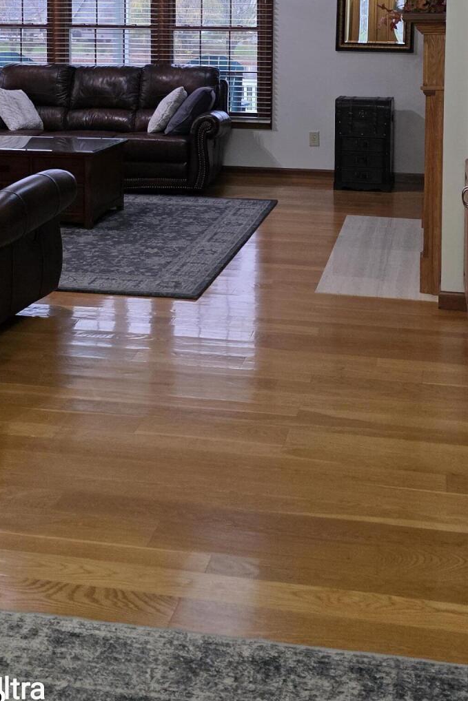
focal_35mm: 47
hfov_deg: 28.6
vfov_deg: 39.1
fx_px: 916
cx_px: 280
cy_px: 79
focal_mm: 6.3
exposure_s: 1/120
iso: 320
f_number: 1.7
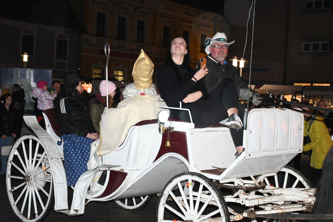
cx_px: 166
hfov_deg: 35.1
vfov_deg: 23.8
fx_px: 527
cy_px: 111
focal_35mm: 57
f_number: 4.2
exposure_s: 1/80
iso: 2000
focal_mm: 38
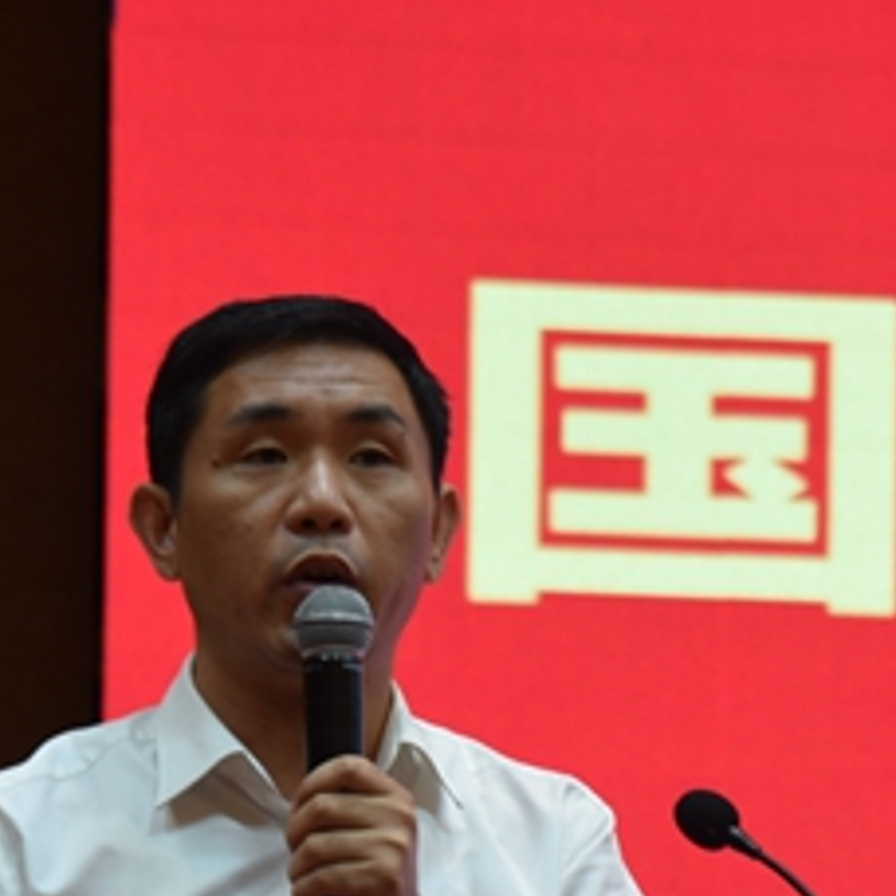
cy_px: 941
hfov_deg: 4.7
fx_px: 10952
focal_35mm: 374
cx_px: 872
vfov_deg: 4.7
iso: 400
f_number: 4.5
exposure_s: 1/80
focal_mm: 120
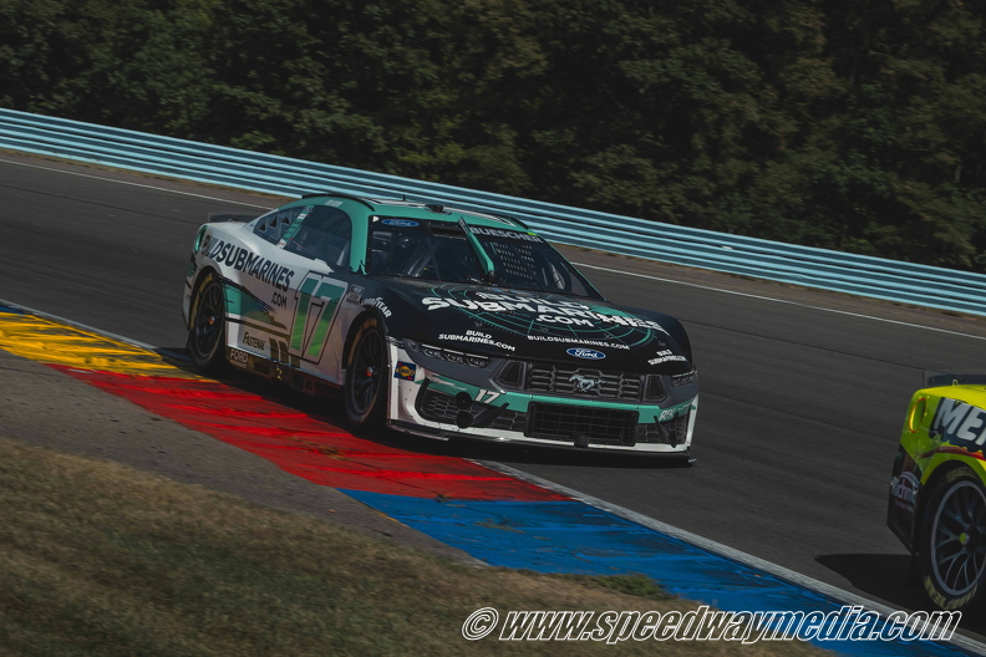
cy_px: 328
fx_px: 1917
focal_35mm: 70
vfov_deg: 19.5
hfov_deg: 28.8
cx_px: 493
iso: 100
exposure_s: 1/640
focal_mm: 70
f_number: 9
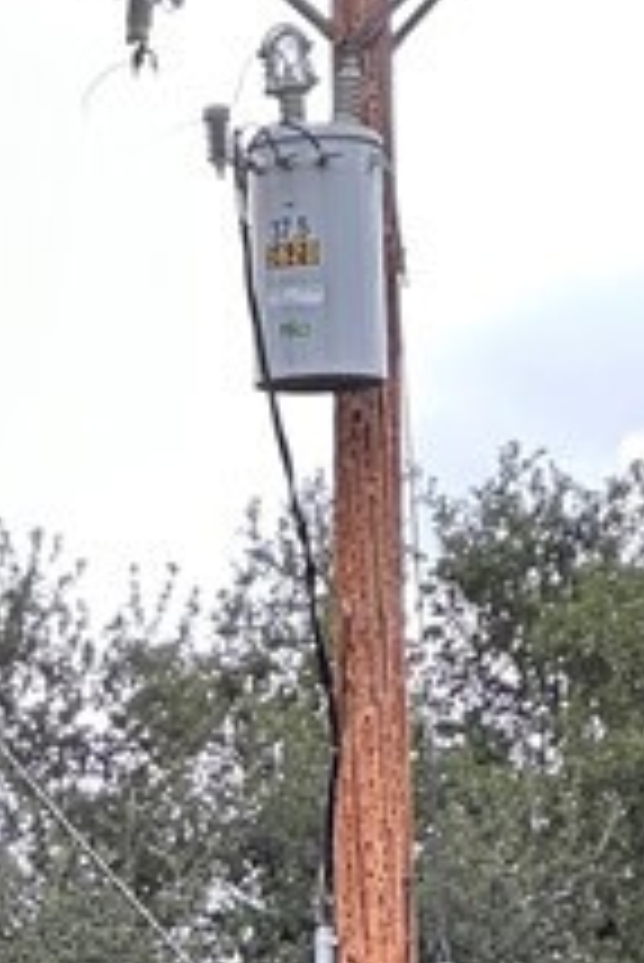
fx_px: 10260
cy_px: 1908
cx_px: -32
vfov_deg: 5.3
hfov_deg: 3.6
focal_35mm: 383
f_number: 2.8
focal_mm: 9
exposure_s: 1/99
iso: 32
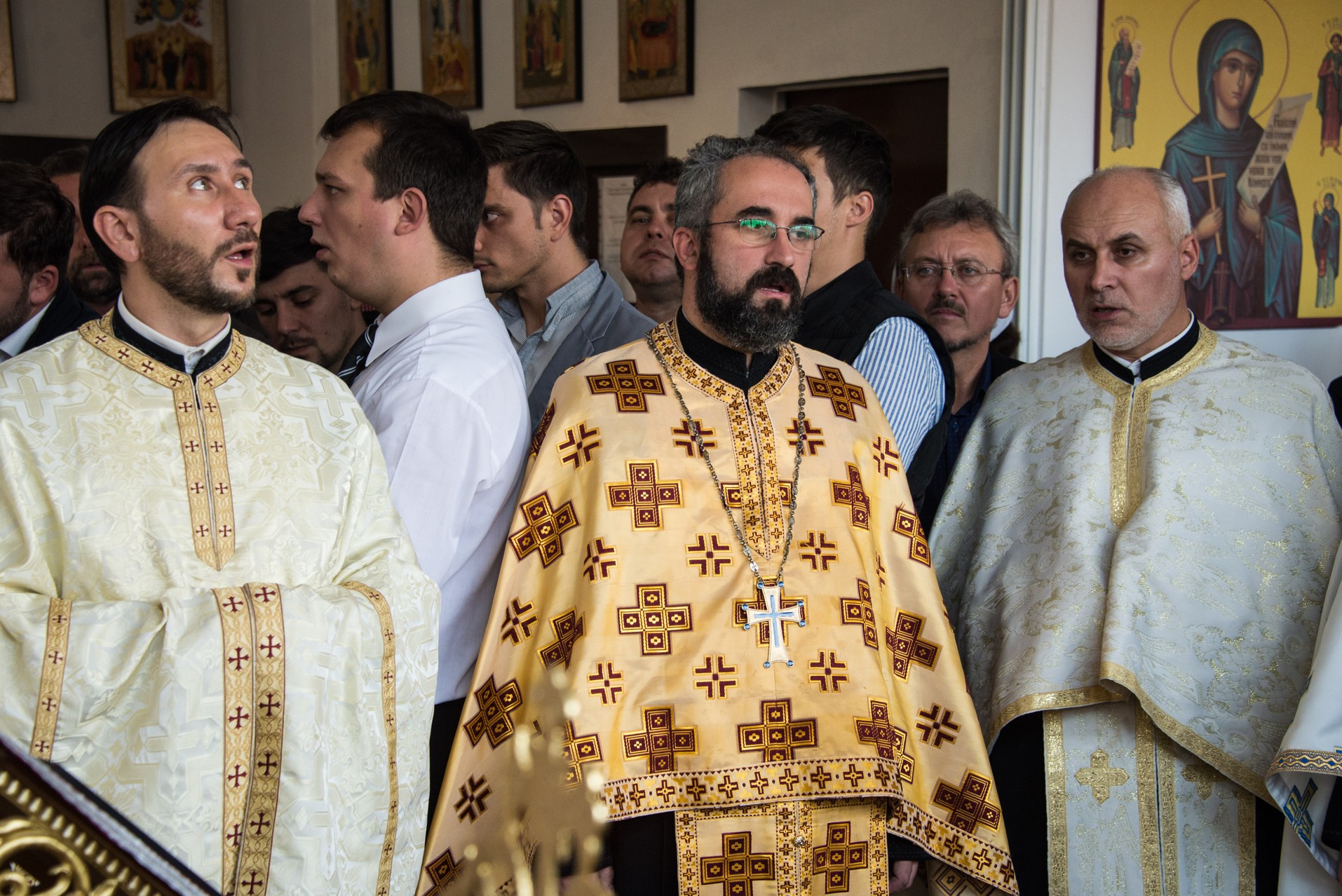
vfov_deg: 17.5
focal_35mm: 78
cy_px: 448
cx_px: 671
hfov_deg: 26.0
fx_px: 2909
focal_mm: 78
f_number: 5
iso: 1600
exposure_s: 1/50
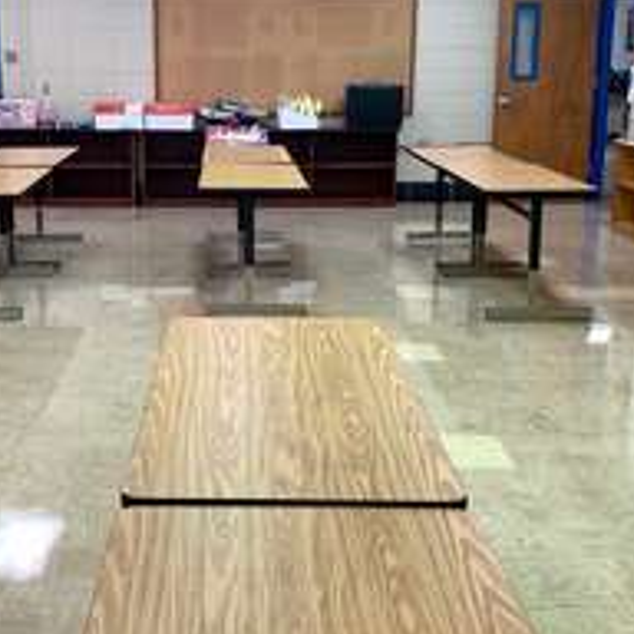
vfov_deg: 35.3
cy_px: 267
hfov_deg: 35.0
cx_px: 211
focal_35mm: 48
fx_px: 995
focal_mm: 4.25
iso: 64
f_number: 1.8
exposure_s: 1/60
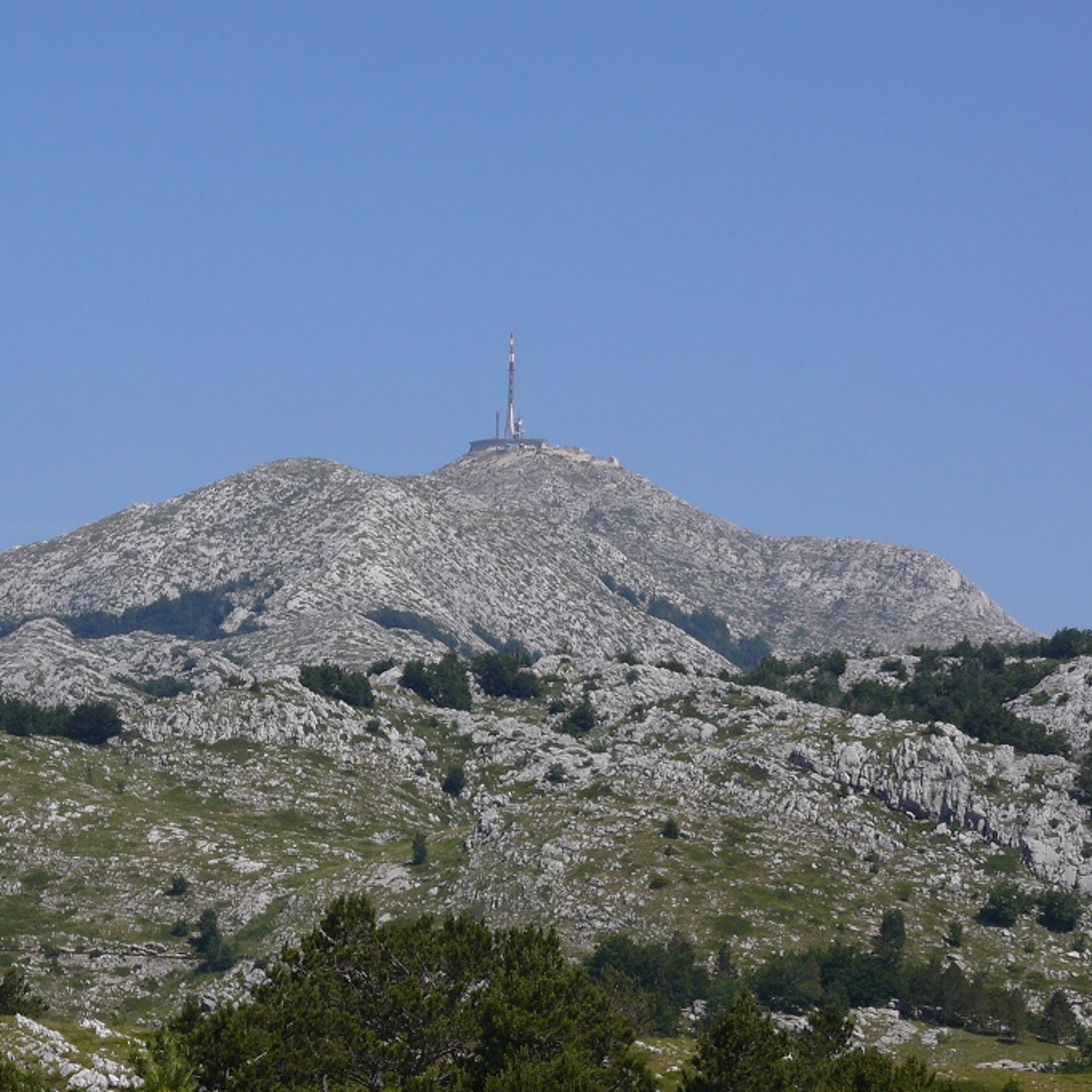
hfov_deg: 11.2
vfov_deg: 11.2
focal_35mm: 156
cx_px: 265
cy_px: 603
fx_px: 5568
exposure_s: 1/400
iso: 100
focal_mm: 23.2
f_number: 8
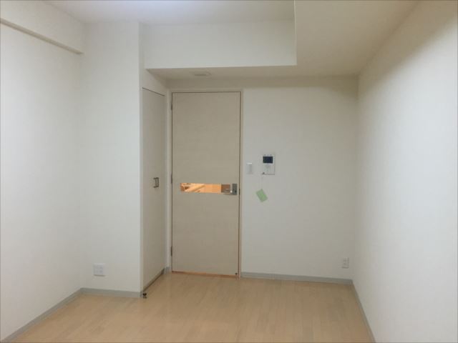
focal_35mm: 29
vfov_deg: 48.2
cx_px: 229
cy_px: 172
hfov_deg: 61.7
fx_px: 384
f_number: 2.2
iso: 125
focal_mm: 4.15
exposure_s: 1/30
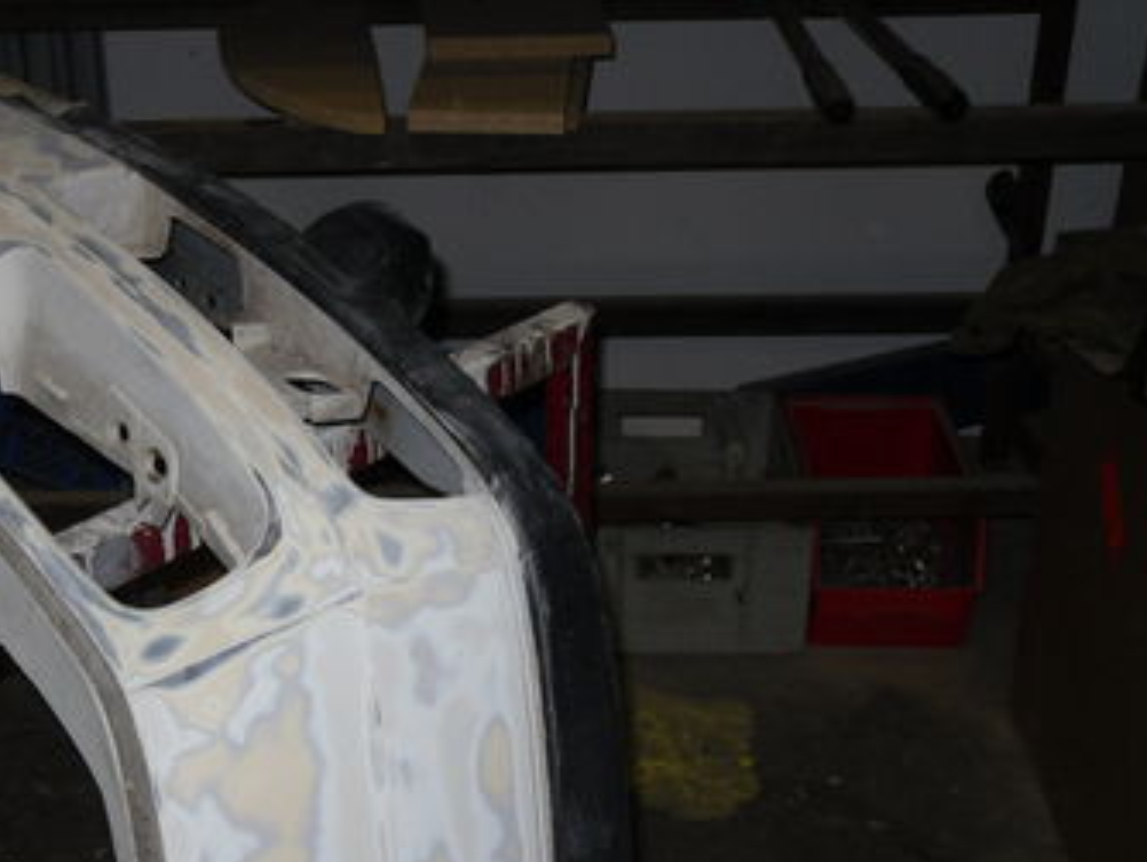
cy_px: 711
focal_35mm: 67
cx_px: 326
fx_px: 2222
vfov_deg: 21.6
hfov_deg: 28.6
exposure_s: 1/45
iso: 80
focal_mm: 6.3
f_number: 3.5
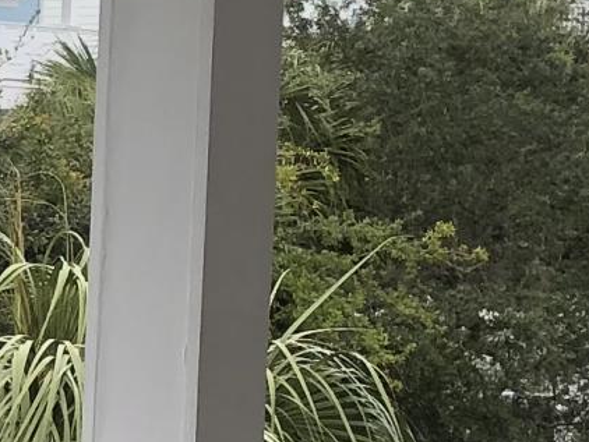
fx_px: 3388
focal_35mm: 199
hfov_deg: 9.5
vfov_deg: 7.4
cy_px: 501
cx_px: -445
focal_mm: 3.99
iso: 20
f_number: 1.8
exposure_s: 1/552
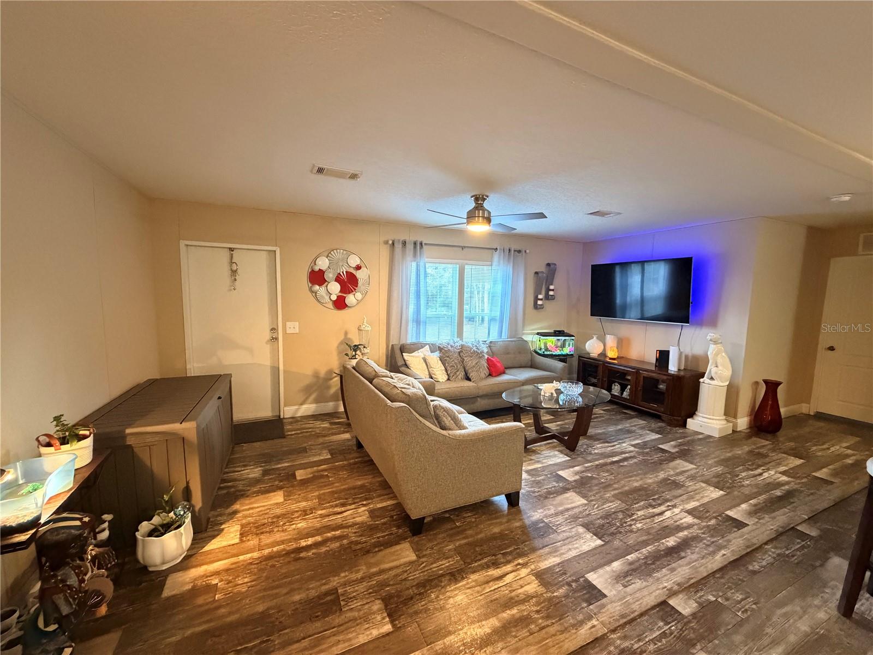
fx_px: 353
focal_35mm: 14
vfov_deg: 85.7
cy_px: 328
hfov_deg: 102.1
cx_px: 436
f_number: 2.2
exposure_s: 1/60
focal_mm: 2.22
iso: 1250
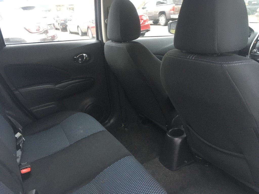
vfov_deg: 48.2
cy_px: 97
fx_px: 217
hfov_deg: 61.7
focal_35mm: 29
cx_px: 130
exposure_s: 1/30
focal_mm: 4.15
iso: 200
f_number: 2.2
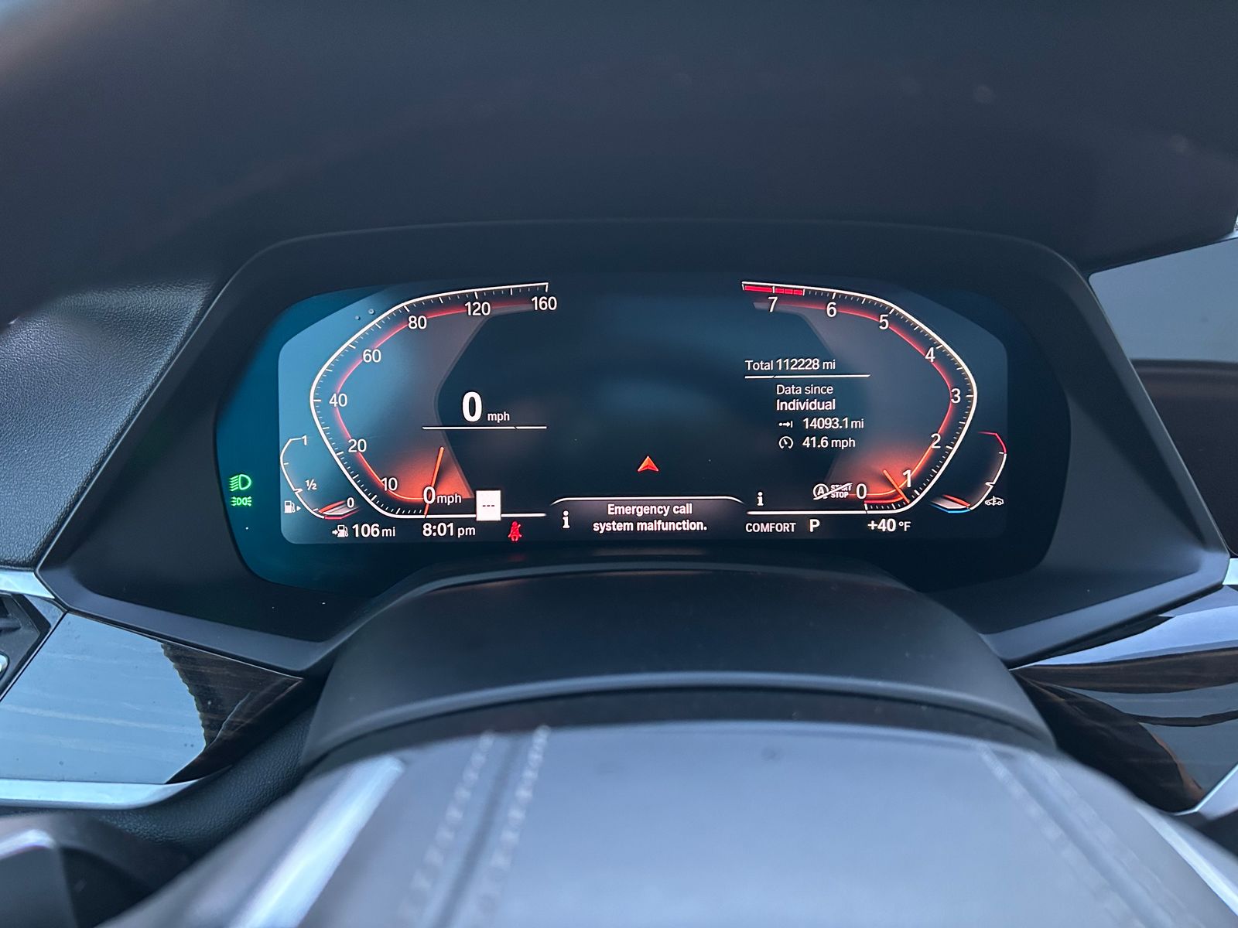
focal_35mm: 26
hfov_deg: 67.3
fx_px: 930
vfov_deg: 53.1
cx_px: 619
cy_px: 464
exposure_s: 1/33
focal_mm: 5.7
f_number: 1.5
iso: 640
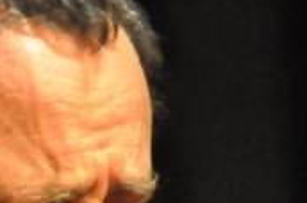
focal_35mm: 1784
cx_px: -116
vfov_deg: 0.8
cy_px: 459
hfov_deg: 1.2
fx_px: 15185
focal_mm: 200
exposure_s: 1/250
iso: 6400
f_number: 2.8
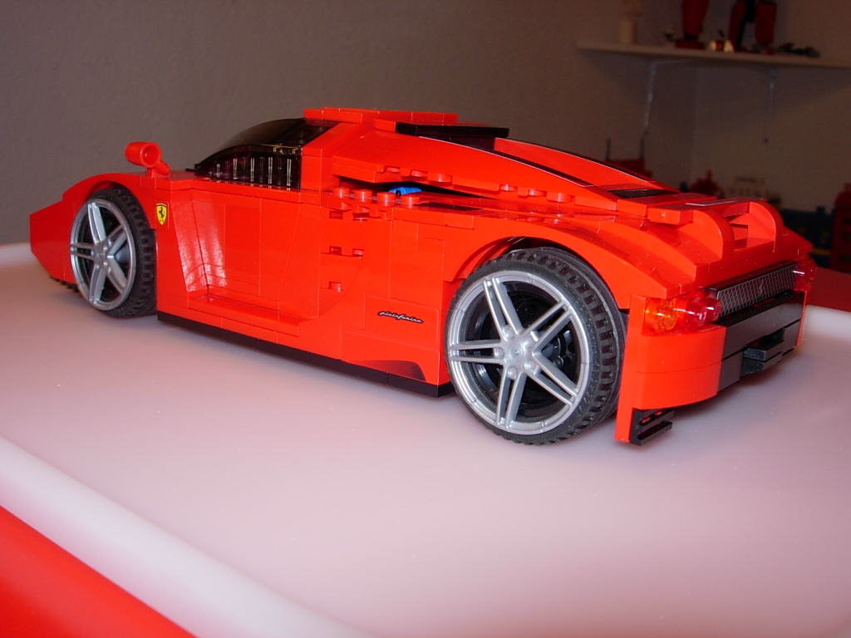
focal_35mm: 38
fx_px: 934
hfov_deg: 49.0
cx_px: 426
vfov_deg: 37.7
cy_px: 319
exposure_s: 1/32
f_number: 4.8
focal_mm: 7.8
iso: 79
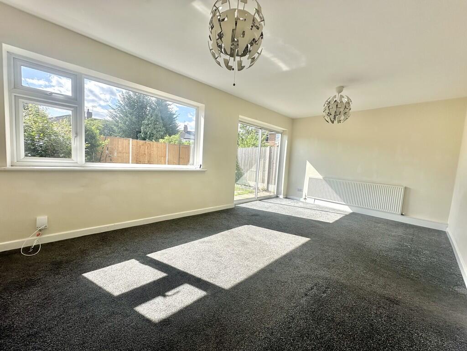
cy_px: 176
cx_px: 234
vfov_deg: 85.7
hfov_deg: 102.1
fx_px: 189
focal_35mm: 14
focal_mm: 2.22
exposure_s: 1/647
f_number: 2.2
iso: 40
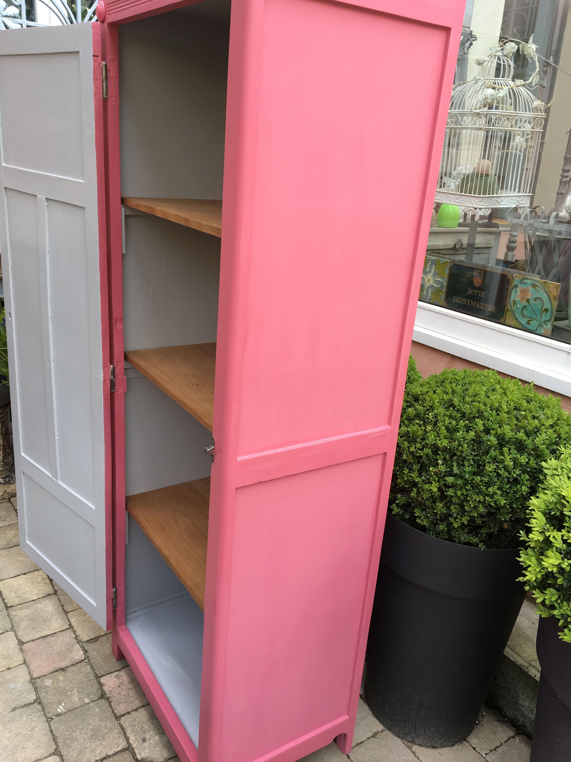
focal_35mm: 29
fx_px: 638
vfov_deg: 61.7
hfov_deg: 48.2
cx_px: 286
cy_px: 381
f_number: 2.2
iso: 25
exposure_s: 1/120
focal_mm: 4.15
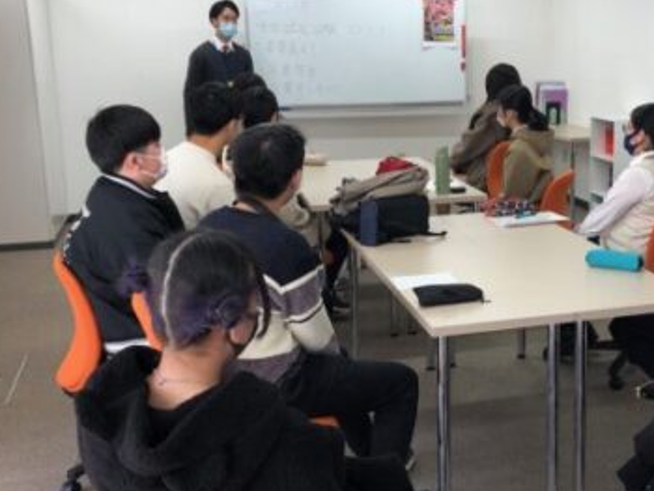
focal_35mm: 48
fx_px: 907
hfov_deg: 38.6
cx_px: 488
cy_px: 233
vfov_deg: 30.3
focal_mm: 3.99
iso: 25
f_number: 1.8
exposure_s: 1/50
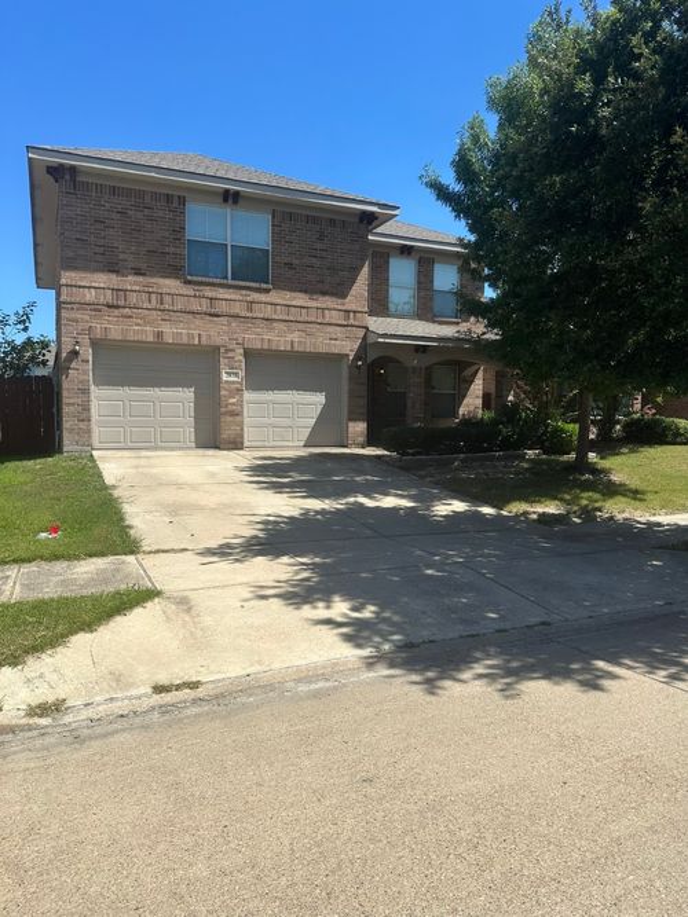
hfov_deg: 56.8
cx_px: 344
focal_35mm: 24
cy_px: 458
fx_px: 636
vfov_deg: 71.6
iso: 80
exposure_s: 1/5000
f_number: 1.78
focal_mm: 6.86
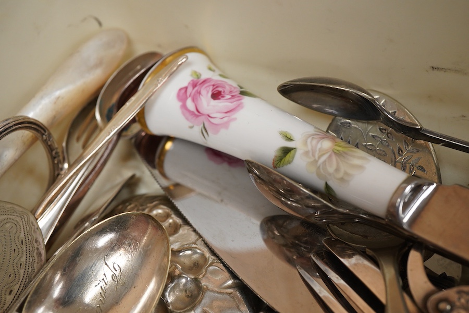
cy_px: 156
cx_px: 234
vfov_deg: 29.9
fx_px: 586
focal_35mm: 45
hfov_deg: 43.6
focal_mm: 30
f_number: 10
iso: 1250
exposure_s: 1/125
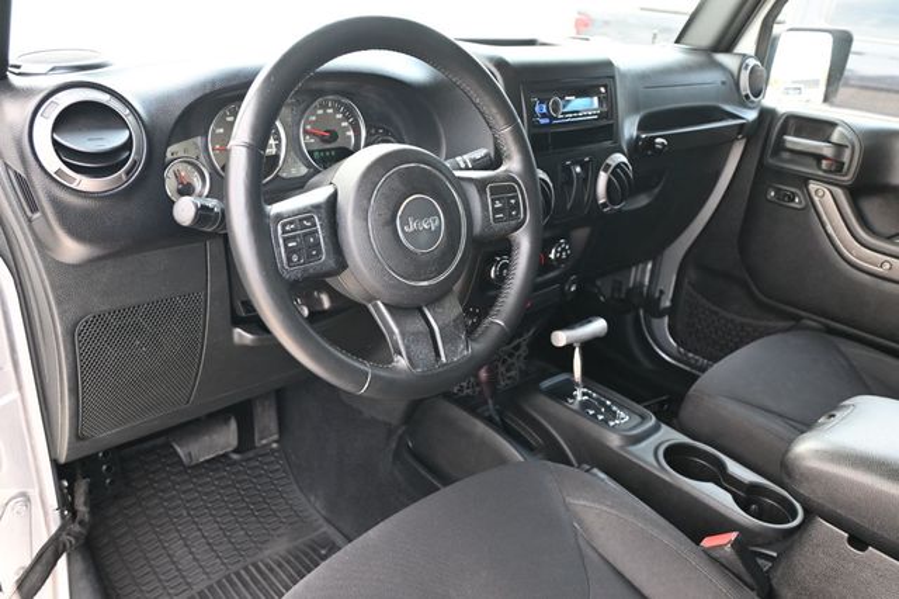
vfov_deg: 44.6
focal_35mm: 29
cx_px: 450
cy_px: 300
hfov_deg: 63.2
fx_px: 730
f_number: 3.8
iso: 720
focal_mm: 19.5
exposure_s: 1/125
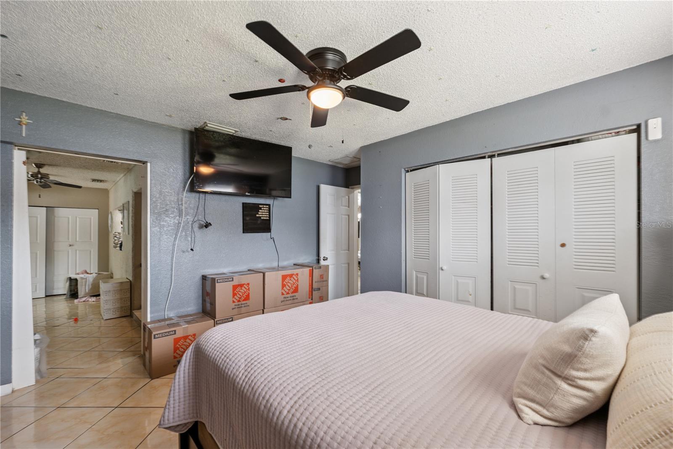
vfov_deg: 81.2
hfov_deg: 104.3
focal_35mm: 14
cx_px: 336
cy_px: 224
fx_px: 262
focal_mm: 14
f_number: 8
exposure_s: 1/10
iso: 400
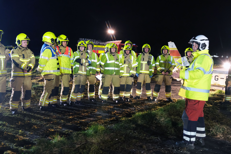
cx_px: 116
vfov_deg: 35.9
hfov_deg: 51.9
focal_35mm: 37
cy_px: 77
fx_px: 237
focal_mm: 24.9
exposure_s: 1/14
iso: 6400
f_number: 4.5
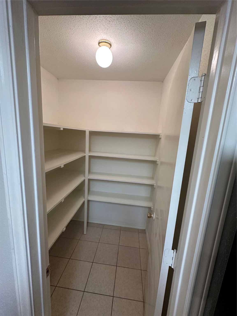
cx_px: 118
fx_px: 128
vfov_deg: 102.1
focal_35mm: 14
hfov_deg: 85.7
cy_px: 158
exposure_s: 1/120
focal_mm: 2.22
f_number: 2.2
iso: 250
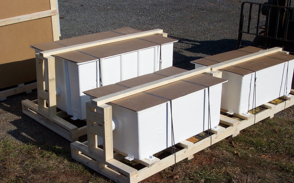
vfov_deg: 24.4
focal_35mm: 53
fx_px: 425
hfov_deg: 38.2
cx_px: 144
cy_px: 97
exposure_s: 1/1000
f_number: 5.6
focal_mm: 10.7
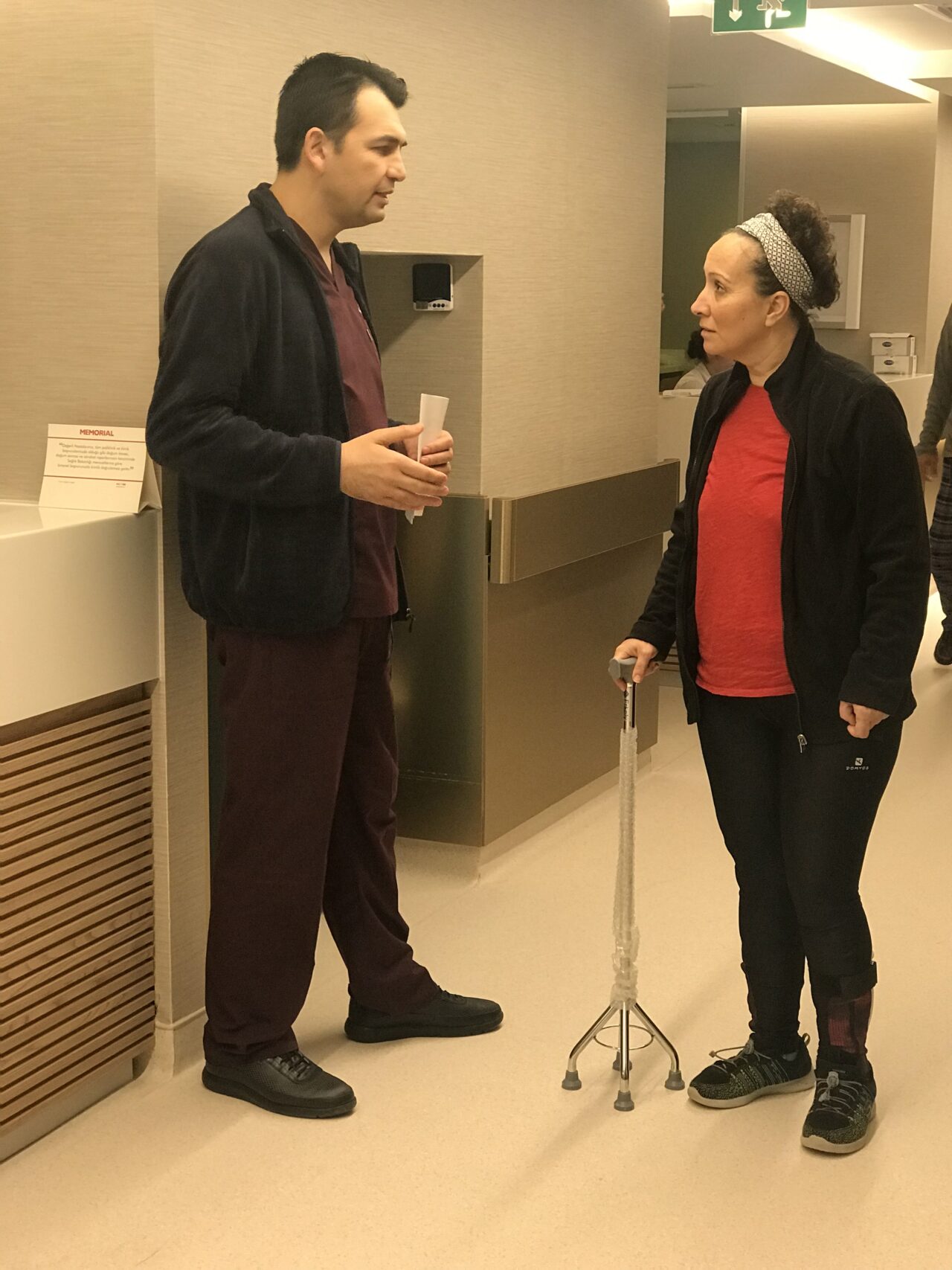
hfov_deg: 25.7
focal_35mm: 57
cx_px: 476
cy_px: 635
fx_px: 2090
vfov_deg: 33.8
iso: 125
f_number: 2.8
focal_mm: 6.6
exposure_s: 1/50
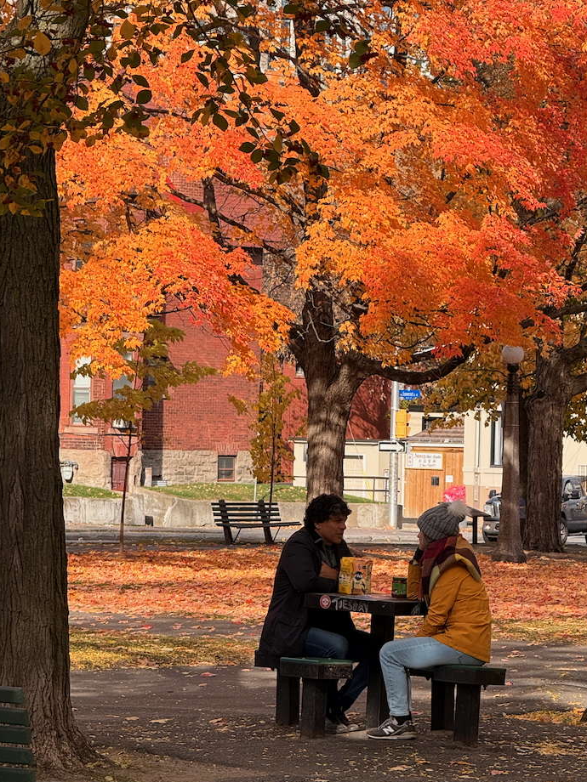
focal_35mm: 167
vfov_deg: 11.8
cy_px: 332
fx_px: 3776
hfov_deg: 8.9
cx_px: 350
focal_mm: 15.66
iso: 50
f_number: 2.8
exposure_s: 1/707
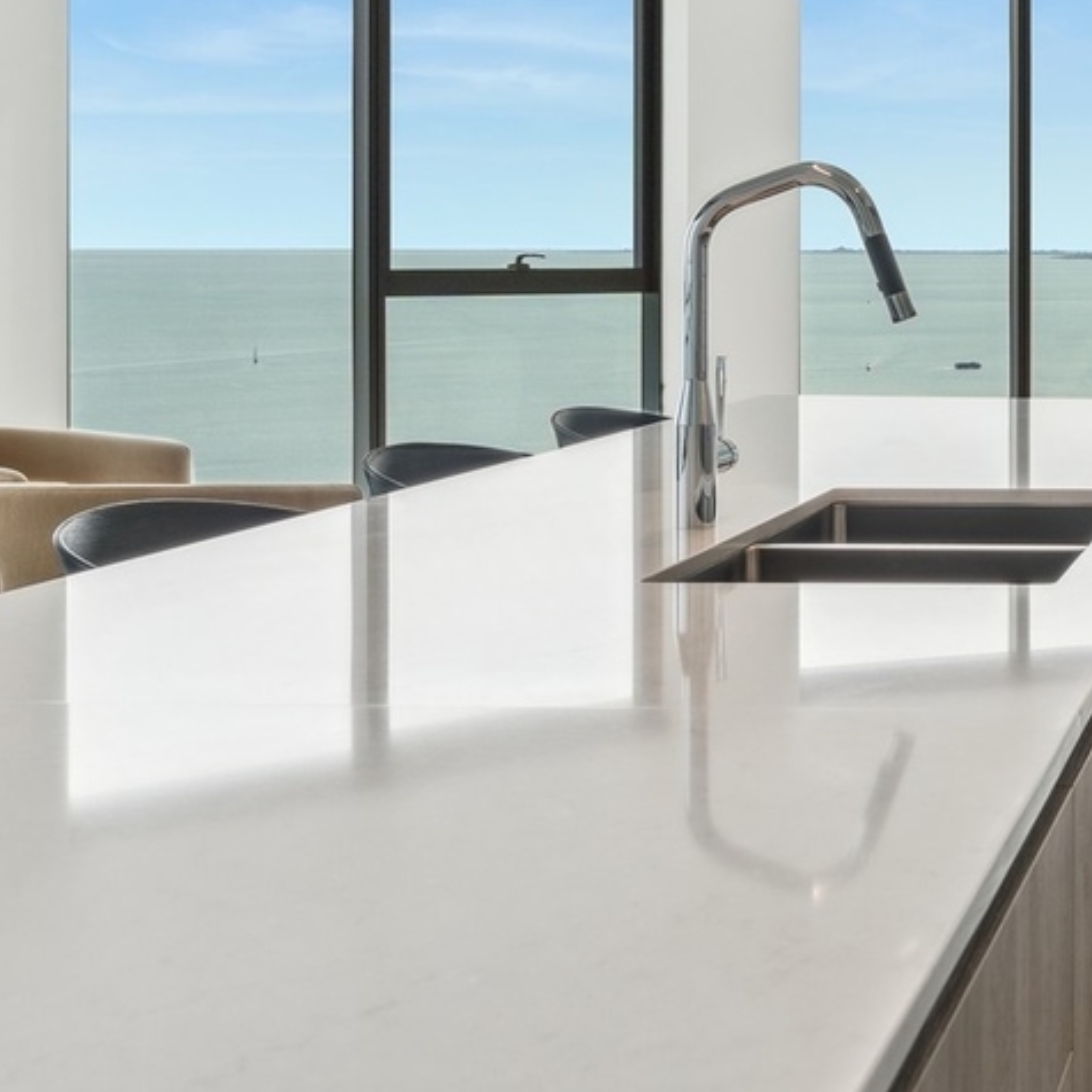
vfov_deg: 30.6
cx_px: 1356
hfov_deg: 27.0
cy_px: 282
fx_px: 1963
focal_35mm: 55
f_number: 7.1
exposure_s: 1/320
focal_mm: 19
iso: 320
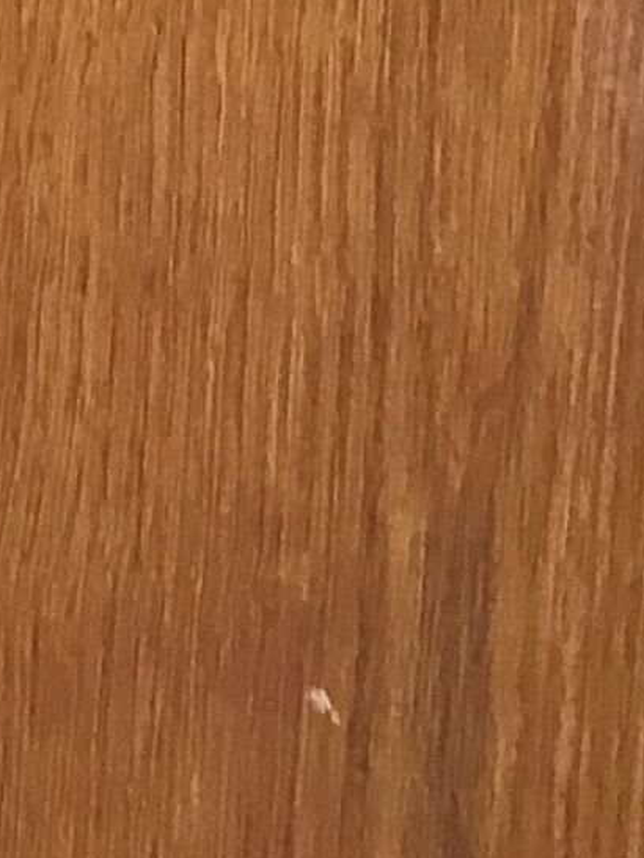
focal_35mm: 214
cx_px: -1293
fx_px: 5304
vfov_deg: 7.7
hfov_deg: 6.4
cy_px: -2002
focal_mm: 4.15
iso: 25
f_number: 2.2
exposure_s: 1/33
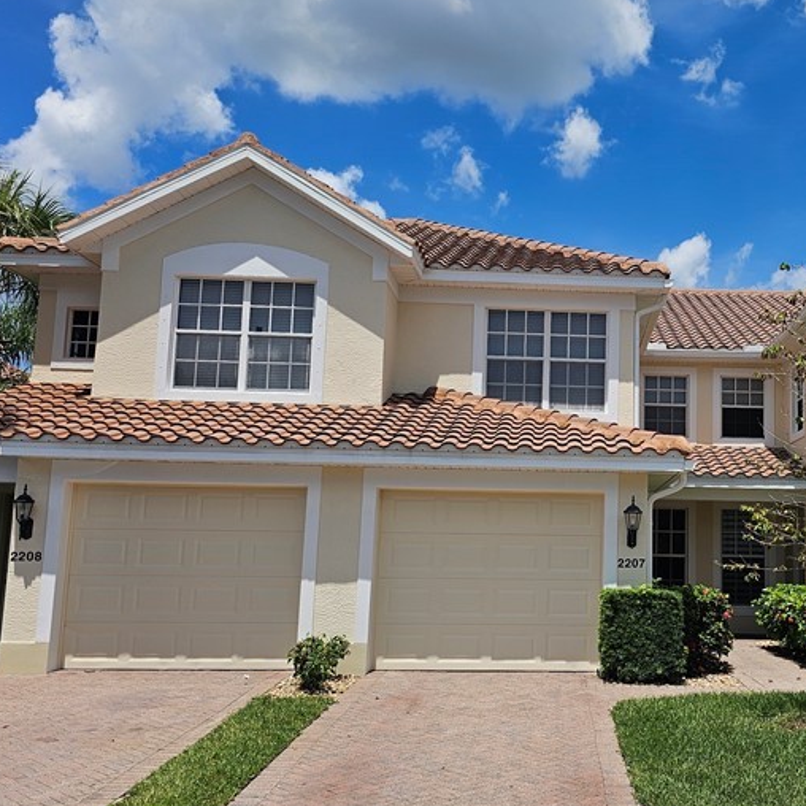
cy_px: 424
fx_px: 1080
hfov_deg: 39.2
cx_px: 652
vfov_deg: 40.9
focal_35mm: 41
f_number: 1.7
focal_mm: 6.3
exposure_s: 1/1728
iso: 12
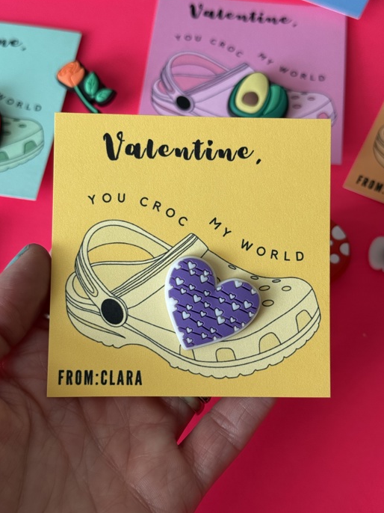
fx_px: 725
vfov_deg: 38.9
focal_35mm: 49
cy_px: 252
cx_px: 195
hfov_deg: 29.7
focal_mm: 6.76
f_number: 1.78
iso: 80
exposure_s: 1/469
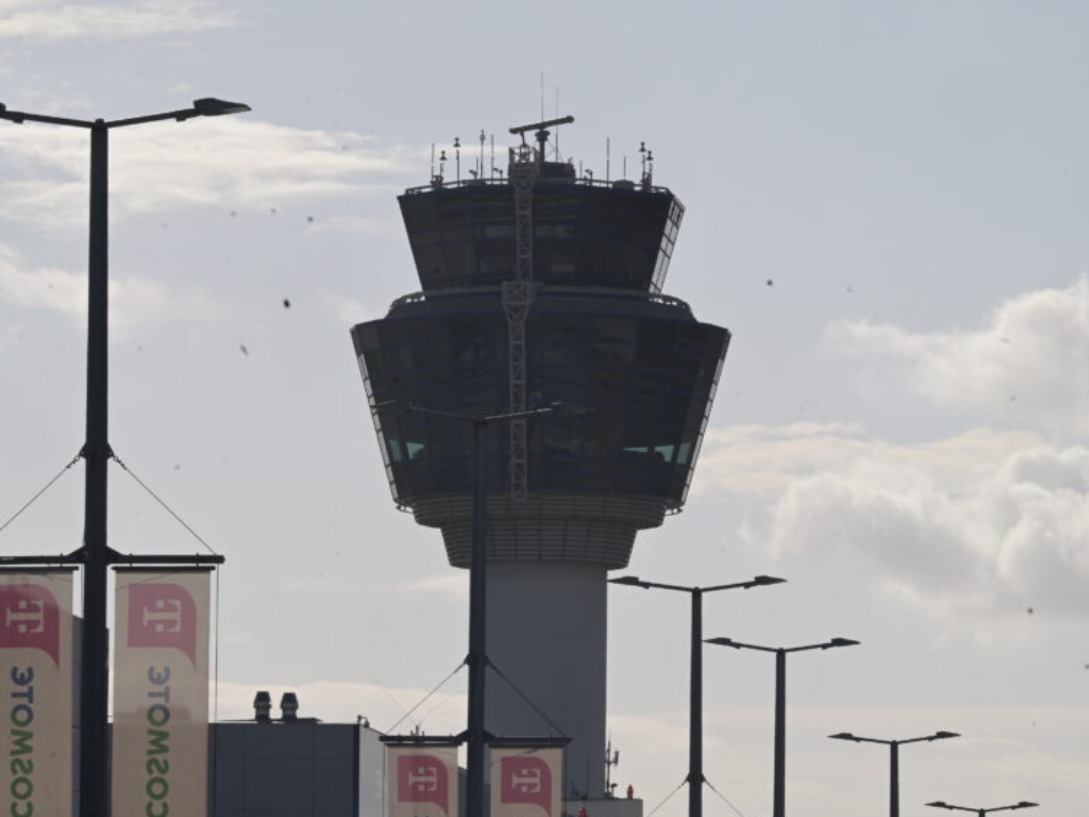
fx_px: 8242
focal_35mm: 262
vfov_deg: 5.7
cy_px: 395
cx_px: 507
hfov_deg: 7.6
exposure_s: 1/320
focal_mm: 200
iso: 200
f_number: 22
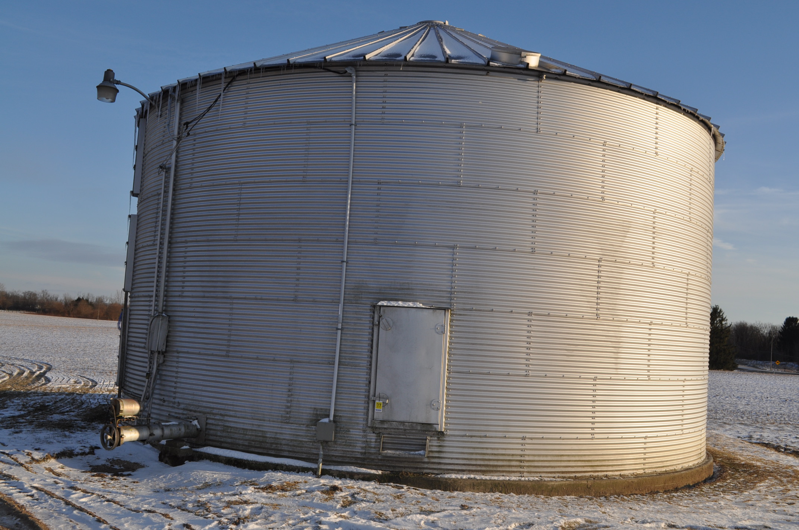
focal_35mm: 36
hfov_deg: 53.2
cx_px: 400
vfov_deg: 36.8
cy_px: 265
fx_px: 798
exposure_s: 1/200
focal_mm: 24
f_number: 11
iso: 200
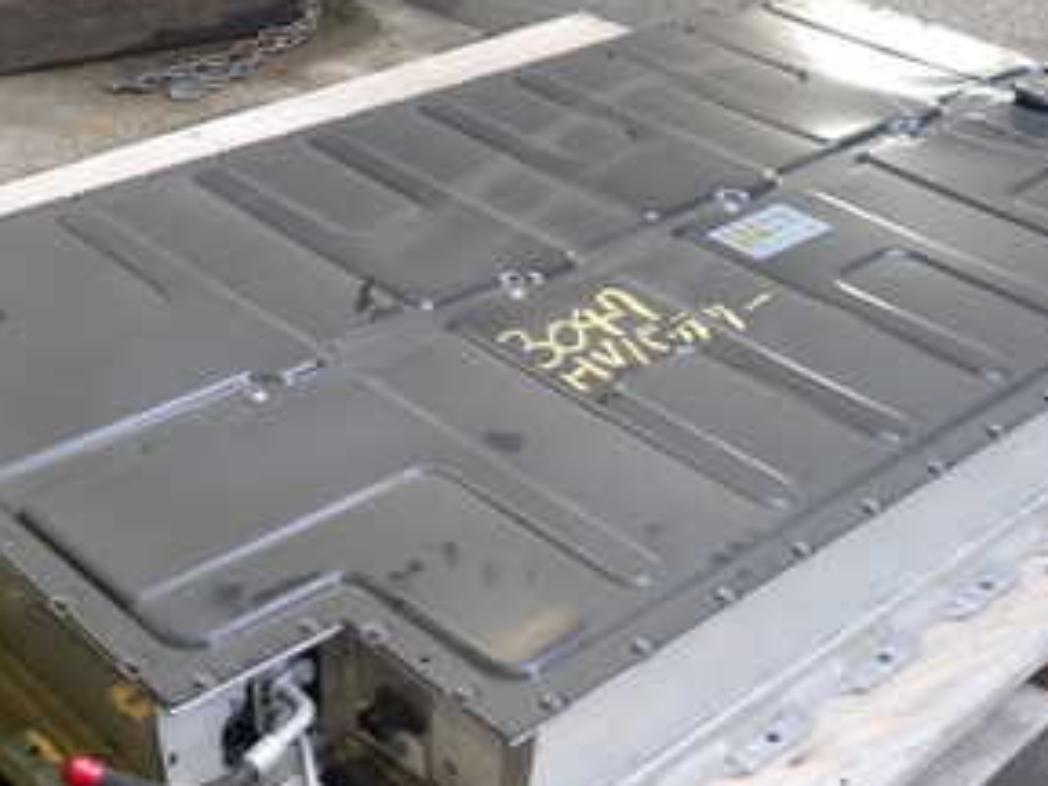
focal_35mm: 52
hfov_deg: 36.8
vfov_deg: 27.8
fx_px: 1574
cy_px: 546
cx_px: 564
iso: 160
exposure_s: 1/125
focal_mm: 4.5
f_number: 2
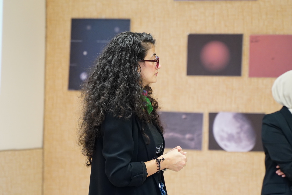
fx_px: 908
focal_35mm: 112
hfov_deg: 18.3
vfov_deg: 12.2
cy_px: 98
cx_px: 146
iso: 2500
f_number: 2.8
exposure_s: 1/100
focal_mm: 75
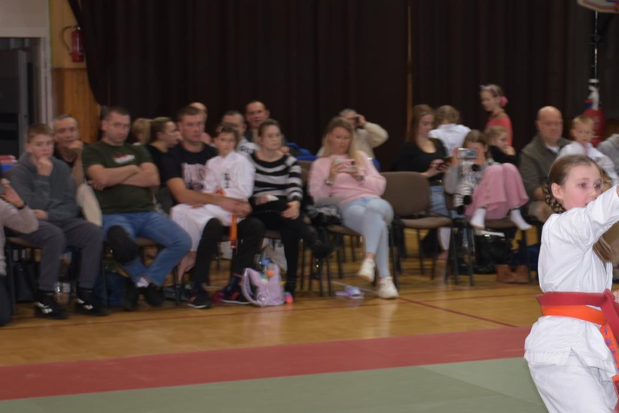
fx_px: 1685
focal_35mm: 98
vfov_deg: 14.0
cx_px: 489
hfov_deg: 20.6
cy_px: 232
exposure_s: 1/25
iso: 400
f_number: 4.2
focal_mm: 38
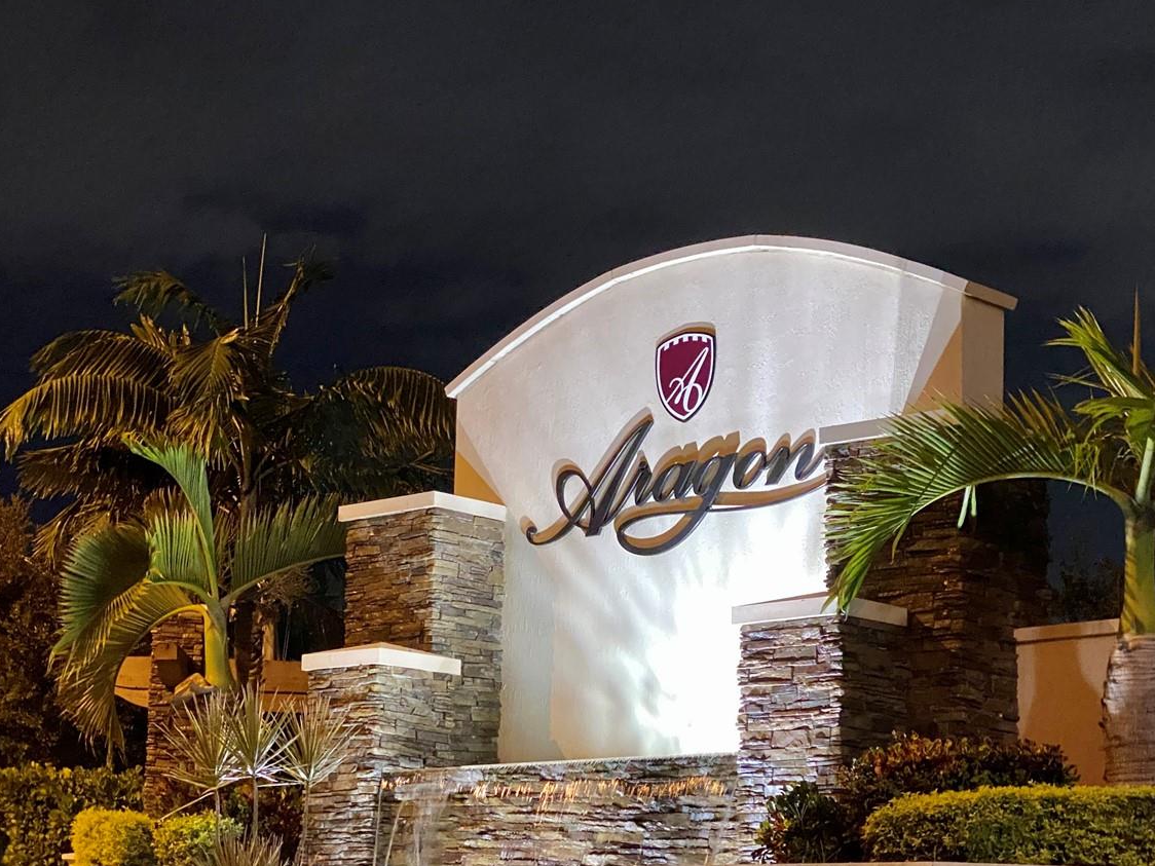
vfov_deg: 19.8
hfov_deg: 26.3
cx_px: 538
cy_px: 575
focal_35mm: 74
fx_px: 2469
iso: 1000
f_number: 2
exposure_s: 1/20
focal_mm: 6
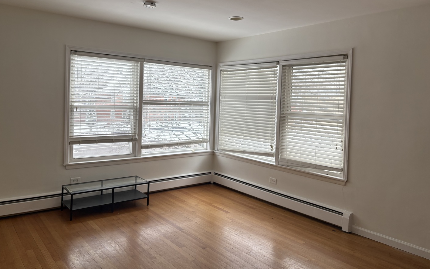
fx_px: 328
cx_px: 215
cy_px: 107
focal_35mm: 28
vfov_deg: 44.3
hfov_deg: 66.5
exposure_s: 1/148
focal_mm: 5.96
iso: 64
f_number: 1.6
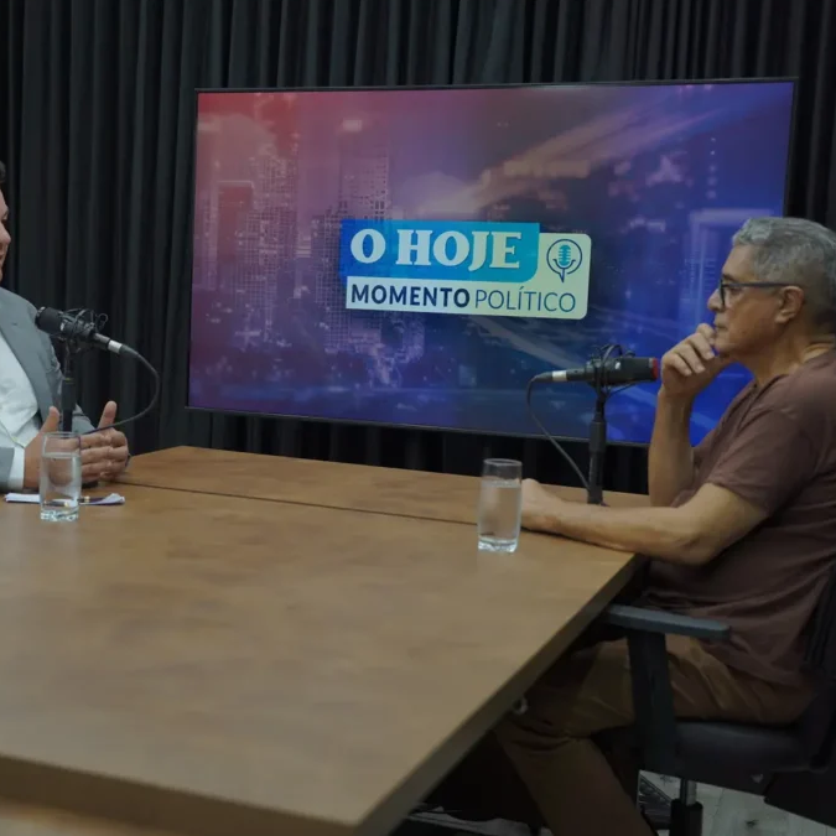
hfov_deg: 33.7
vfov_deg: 33.9
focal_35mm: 50
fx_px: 1371
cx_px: 303
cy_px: 414
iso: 200
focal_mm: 38.9
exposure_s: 1/200
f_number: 2.8
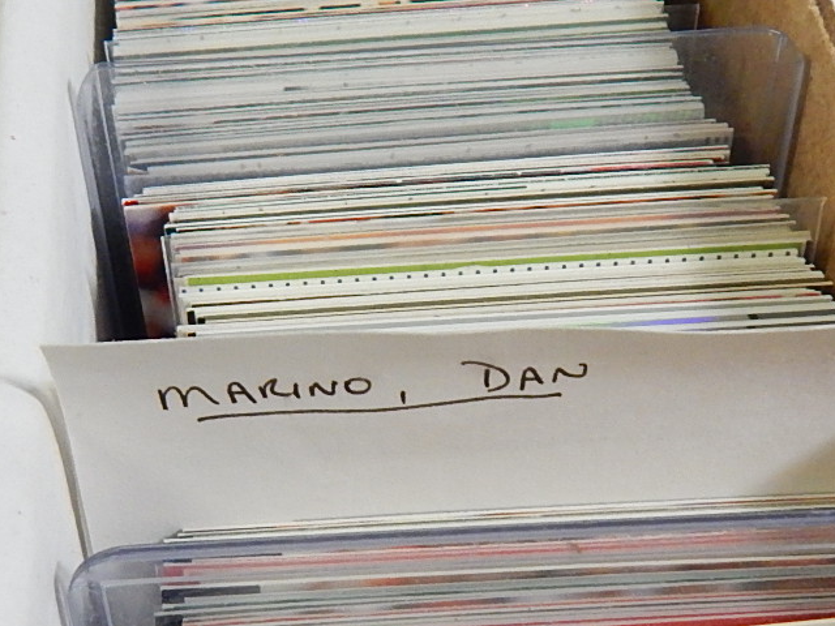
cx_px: 371
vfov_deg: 25.8
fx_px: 1327
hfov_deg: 34.9
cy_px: 552
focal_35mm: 55
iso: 400
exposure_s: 1/100
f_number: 3
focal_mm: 4
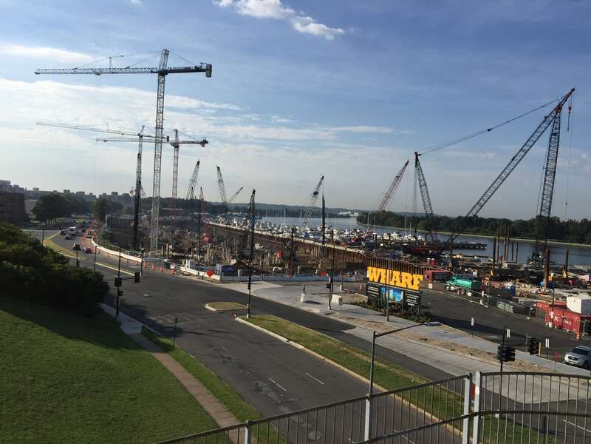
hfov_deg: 61.7
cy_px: 222
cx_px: 296
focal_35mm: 29
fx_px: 495
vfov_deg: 48.2
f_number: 2.2
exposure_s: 1/3049
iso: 32
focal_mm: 4.15
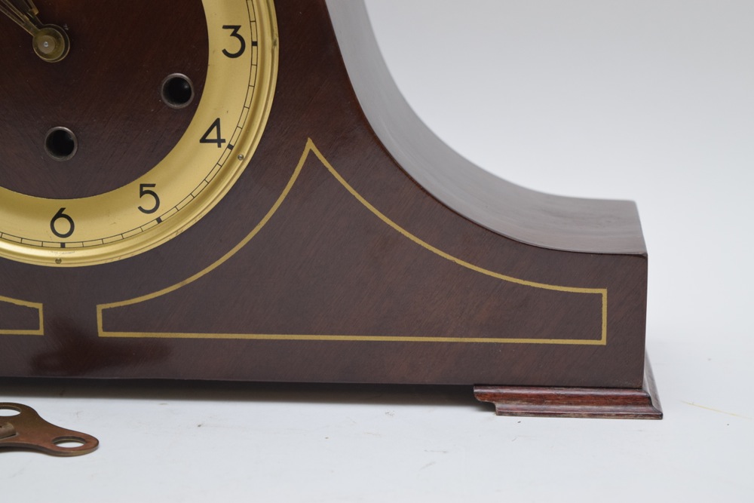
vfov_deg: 16.6
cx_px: 377
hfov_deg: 24.6
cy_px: 252
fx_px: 1728
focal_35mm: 82
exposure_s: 1/100
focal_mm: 55
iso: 800
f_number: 5.6
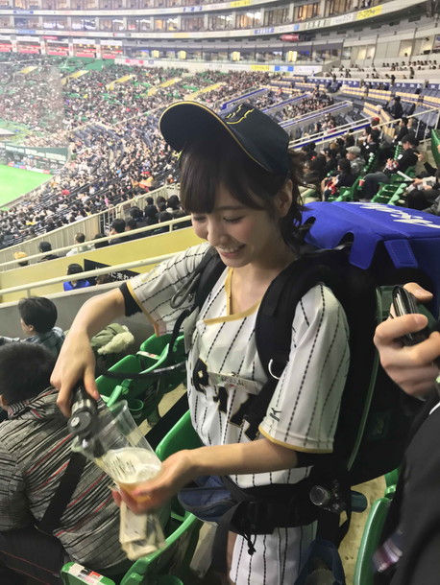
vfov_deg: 63.4
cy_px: 292
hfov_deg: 49.8
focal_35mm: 28
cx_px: 220
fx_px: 474
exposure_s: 1/30
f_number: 1.8
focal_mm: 3.99
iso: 125
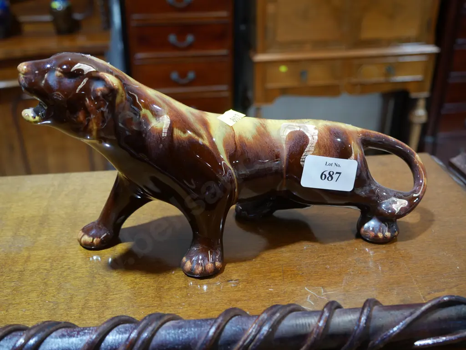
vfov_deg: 37.8
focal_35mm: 38
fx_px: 512
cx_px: 233
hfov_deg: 49.0
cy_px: 175
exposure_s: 1/60
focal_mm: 19
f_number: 4.1
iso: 500
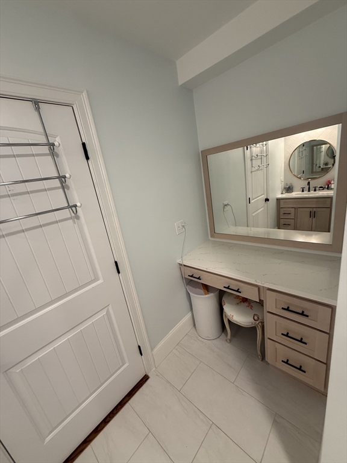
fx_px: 187
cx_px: 174
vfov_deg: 102.1
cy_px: 232
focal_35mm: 14
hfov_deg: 85.7
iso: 160
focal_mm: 2.22
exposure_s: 1/60
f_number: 2.2
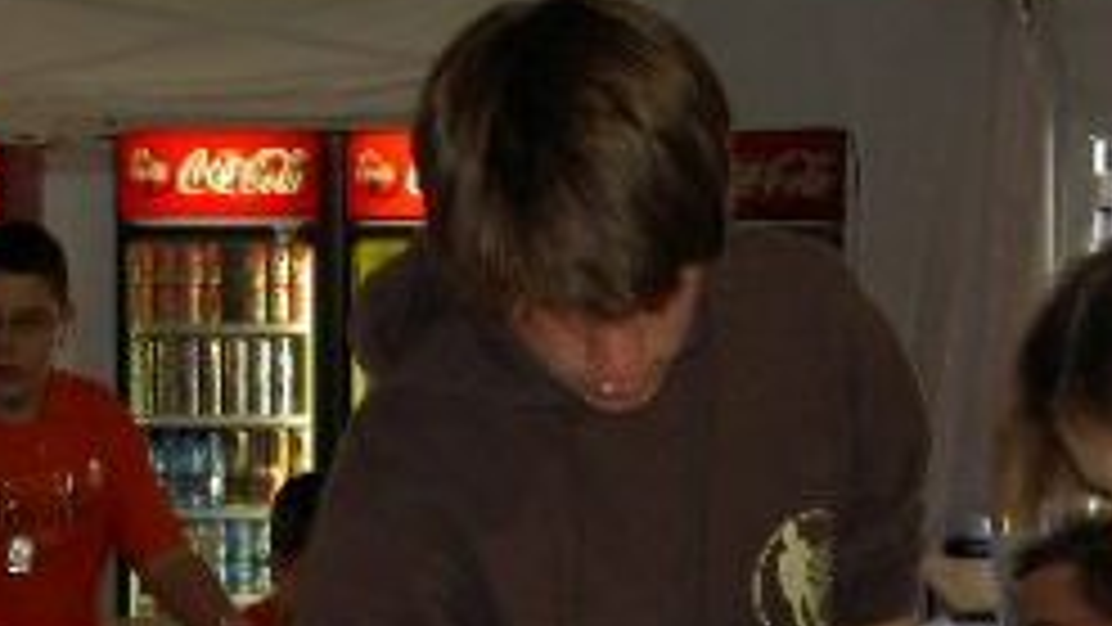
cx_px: 297
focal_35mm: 110
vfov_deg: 10.8
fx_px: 3244
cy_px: 797
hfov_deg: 19.3
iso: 100
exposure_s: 1/60
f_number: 2.8
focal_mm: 8
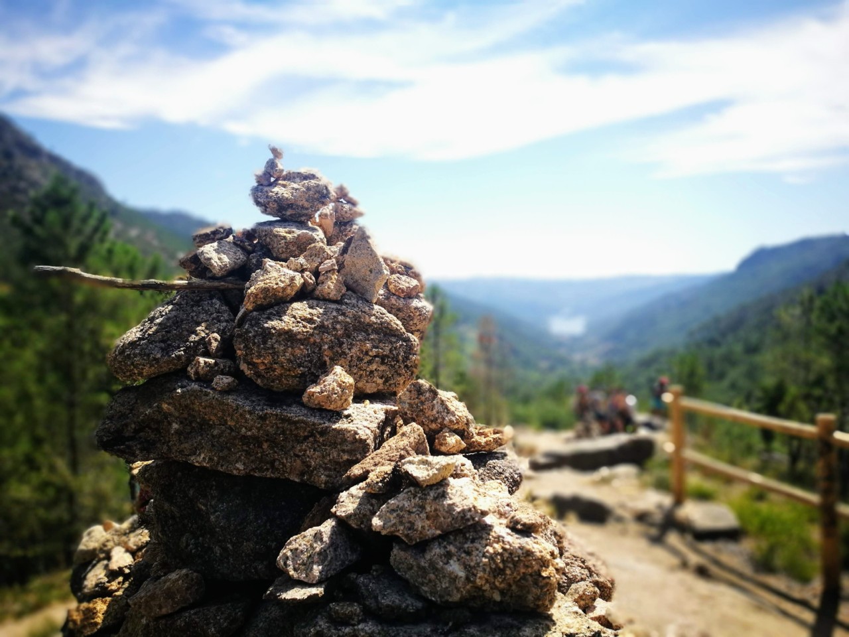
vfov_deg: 51.4
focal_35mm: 27
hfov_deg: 65.3
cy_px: 318
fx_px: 662
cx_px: 424
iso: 50
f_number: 4
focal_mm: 4.5
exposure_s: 1/540
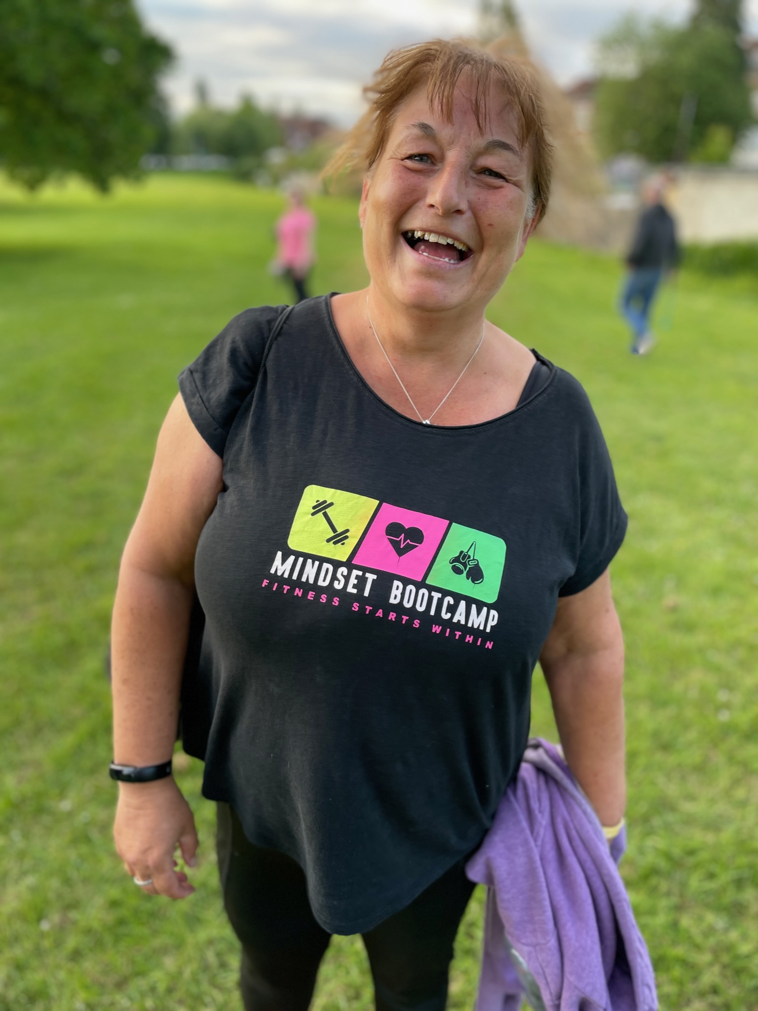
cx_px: 379
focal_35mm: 26
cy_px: 506
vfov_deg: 67.3
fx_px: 759
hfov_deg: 53.0
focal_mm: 4.2
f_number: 1.6
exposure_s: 1/195
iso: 40
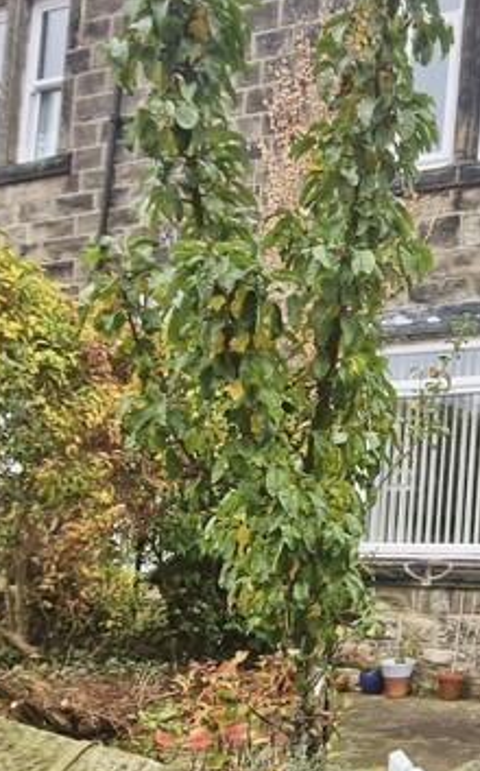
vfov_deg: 49.2
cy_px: 341
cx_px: 463
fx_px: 839
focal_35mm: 40
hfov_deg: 30.1
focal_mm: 1.74
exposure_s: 1/100
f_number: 2.2
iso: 64
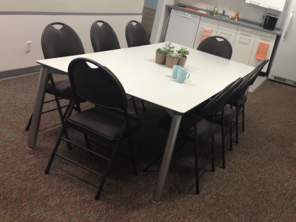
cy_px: 74
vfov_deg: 29.5
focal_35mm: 49
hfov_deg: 38.5
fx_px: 419
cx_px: 195
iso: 100
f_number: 2.4
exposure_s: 1/20
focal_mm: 4.13
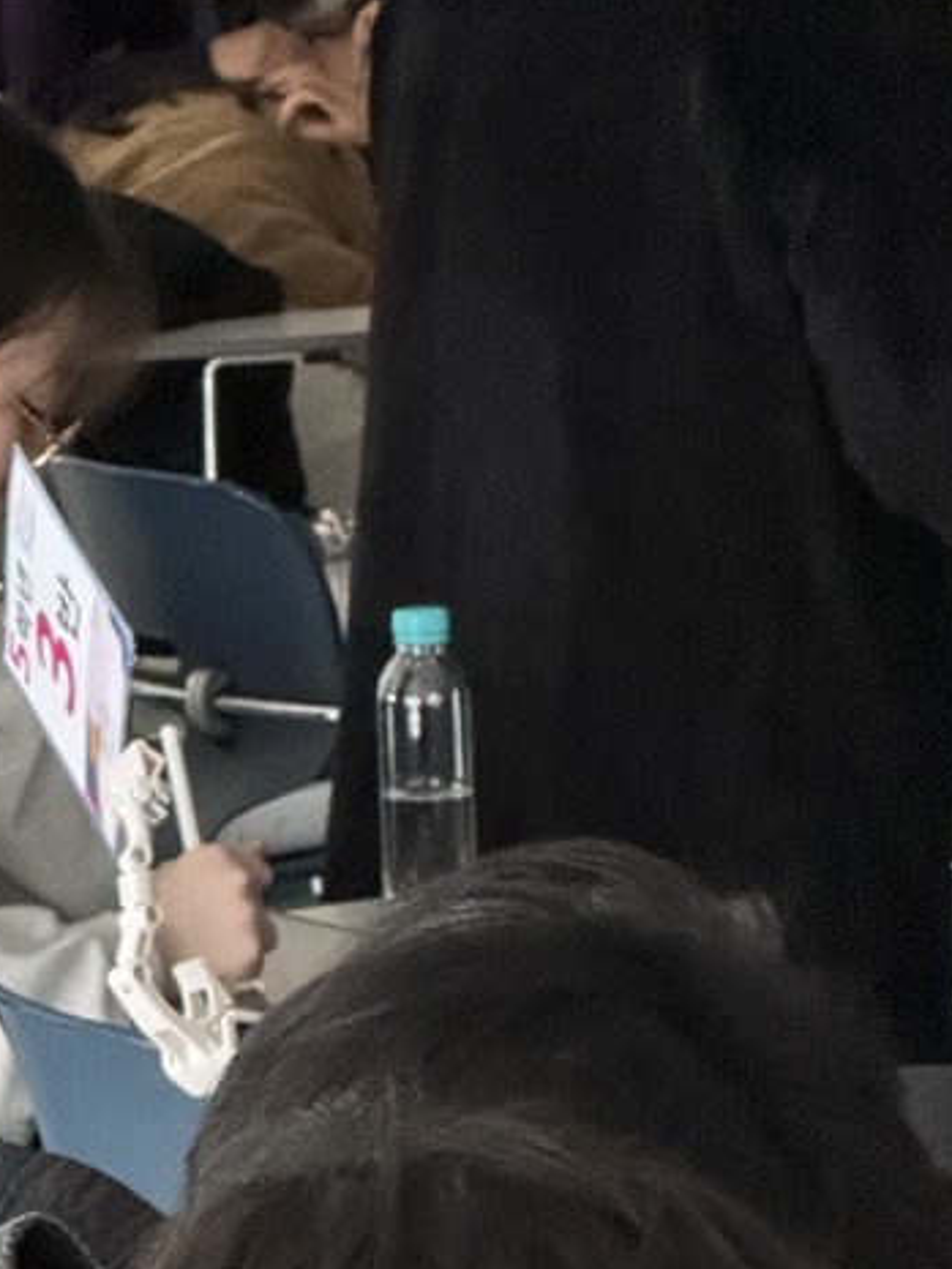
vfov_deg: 9.2
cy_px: 1605
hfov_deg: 7.0
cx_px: 352
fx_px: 7770
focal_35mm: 212
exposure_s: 1/20
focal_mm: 9
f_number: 2.8
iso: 2000
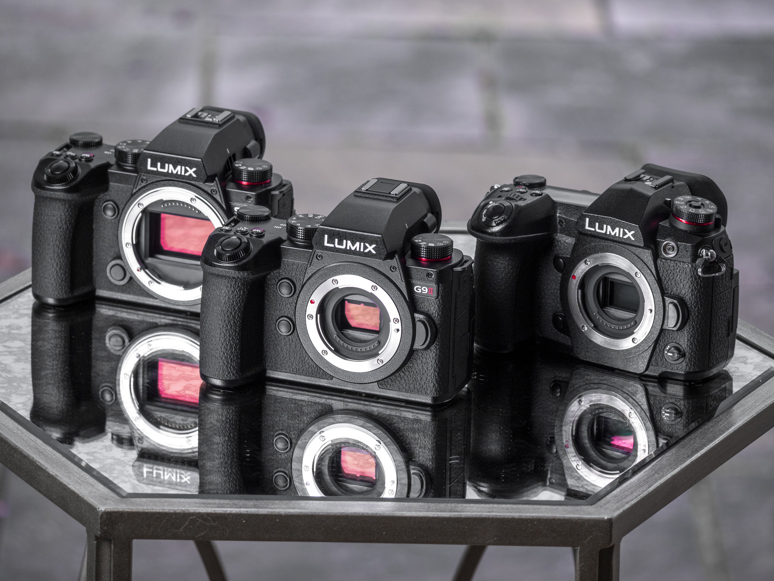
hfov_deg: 9.8
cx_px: 388
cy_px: 291
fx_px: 4494
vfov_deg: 7.4
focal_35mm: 201
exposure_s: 1/160
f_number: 5.6
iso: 400
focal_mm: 100
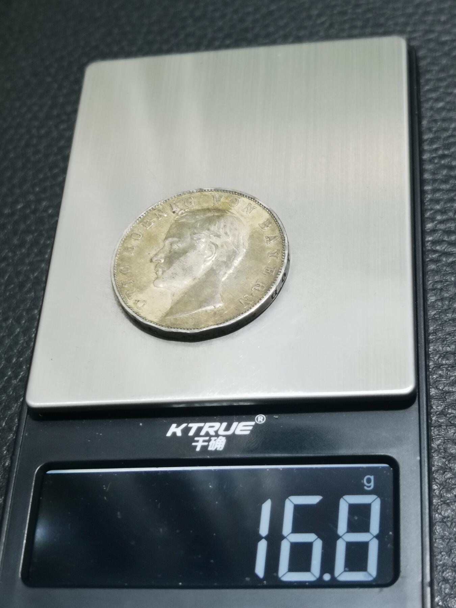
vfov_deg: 31.2
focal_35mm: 62
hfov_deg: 23.7
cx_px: 228
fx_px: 1089
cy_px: 304
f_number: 1.9
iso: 125
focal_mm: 6.67
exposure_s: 1/50
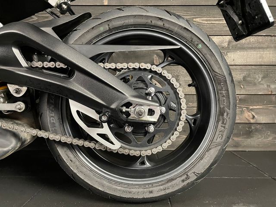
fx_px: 207
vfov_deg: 53.1
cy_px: 104
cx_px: 138
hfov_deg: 67.3
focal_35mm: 26
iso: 500
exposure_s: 1/25
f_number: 1.6
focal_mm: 4.2
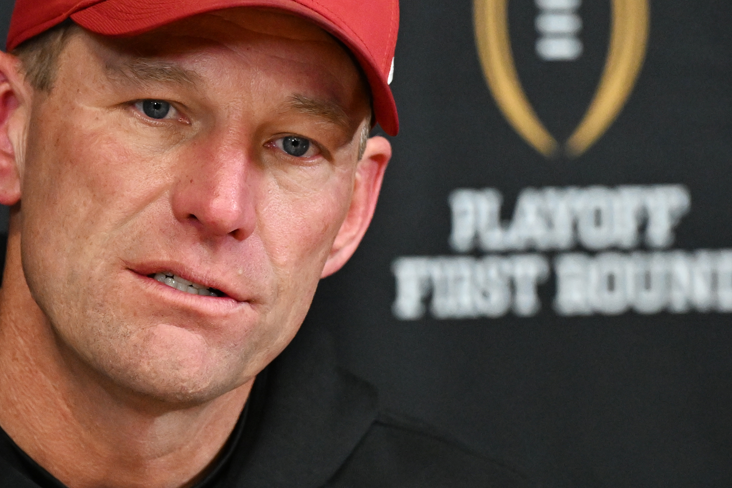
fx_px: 11648
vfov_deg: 2.4
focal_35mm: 573
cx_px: 211
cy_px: 269
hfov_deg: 3.6
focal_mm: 200
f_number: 3.5
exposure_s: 1/500
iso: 4000
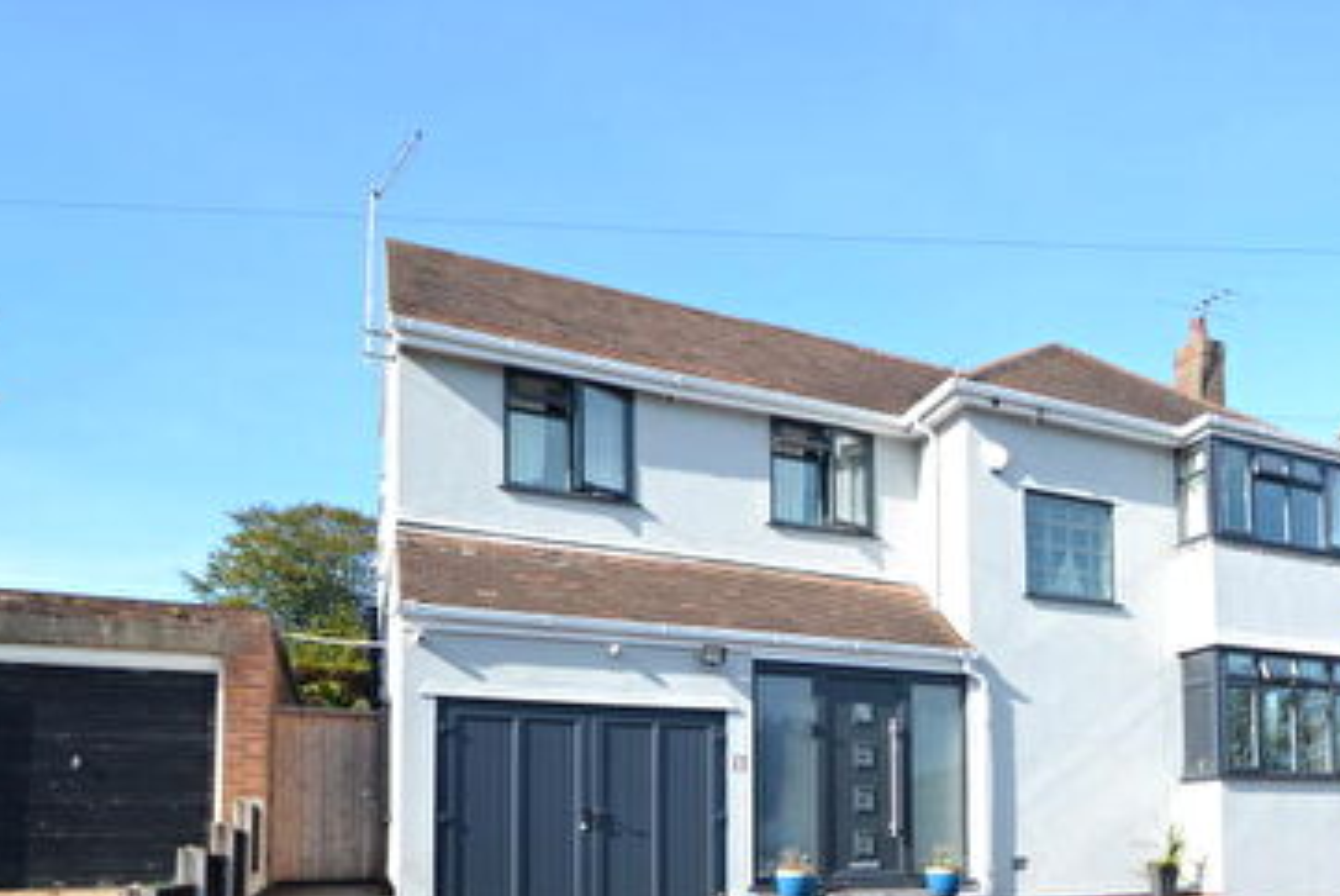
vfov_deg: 41.6
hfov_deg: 56.8
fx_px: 1080
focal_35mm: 29
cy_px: 798
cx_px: 1148
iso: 100
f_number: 6.3
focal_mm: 10
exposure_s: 1/160
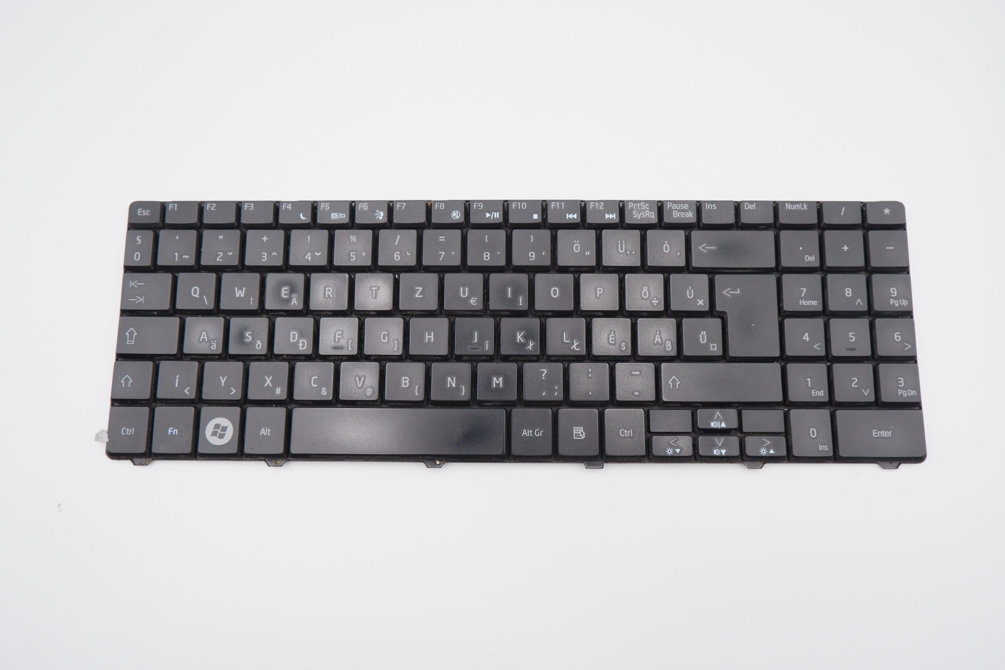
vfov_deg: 55.1
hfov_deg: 76.1
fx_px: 642
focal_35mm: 23
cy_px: 335
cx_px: 502
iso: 1250
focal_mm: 15.6
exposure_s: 1/280
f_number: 5.6
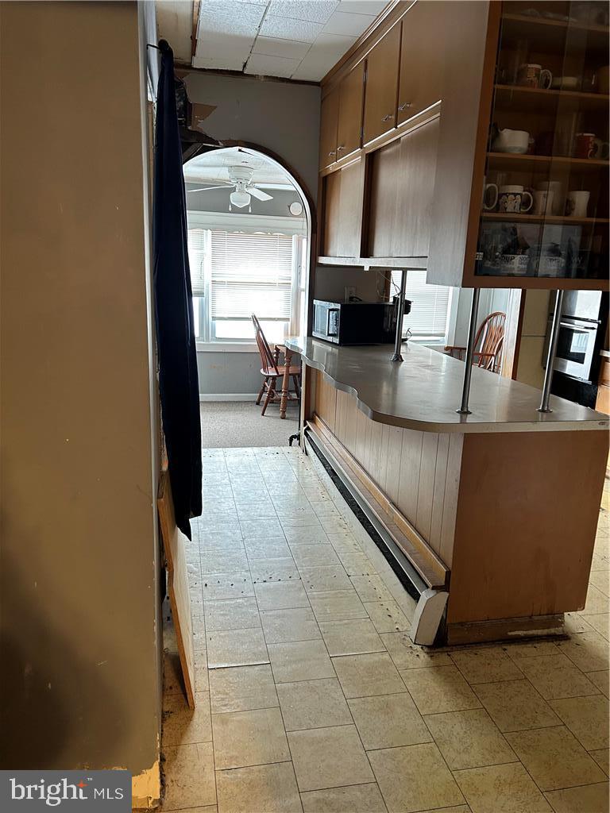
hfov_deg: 53.1
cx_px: 305
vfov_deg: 67.3
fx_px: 611
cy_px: 406
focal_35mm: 26
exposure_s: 1/60
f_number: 1.5
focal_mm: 5.7
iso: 160
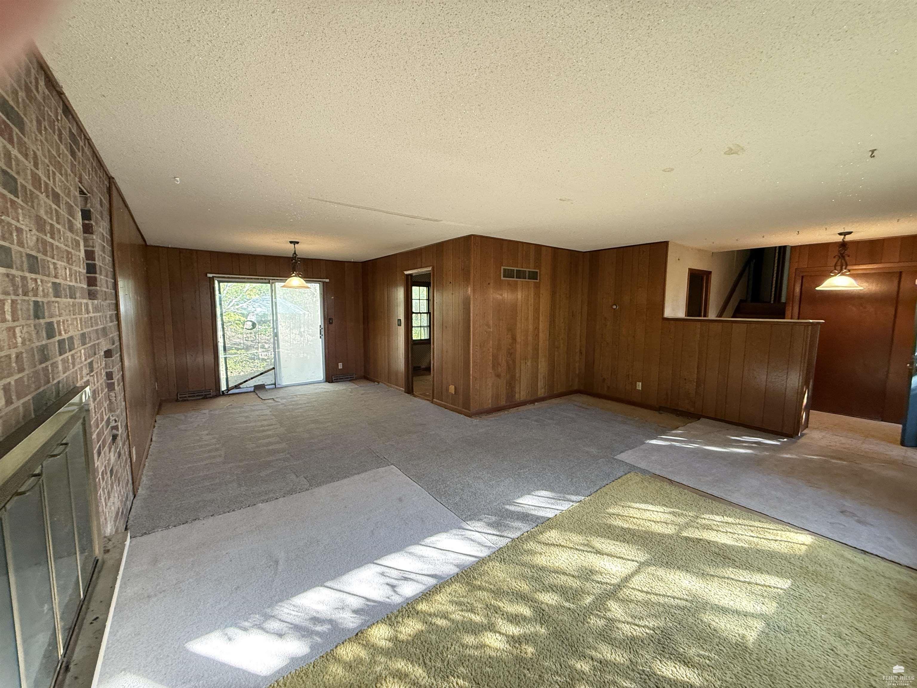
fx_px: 371
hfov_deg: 102.1
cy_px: 344
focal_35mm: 14
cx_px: 458
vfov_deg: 85.7
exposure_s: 1/60
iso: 400
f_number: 2.2
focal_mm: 2.22
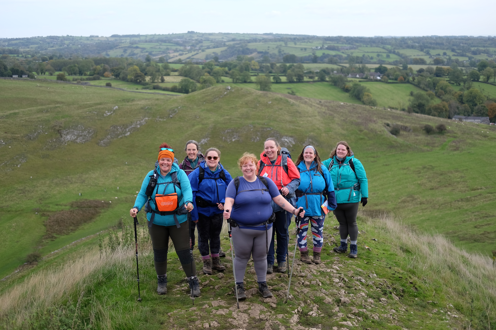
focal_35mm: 53
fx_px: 730
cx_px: 248
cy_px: 165
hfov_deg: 37.5
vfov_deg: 25.5
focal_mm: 35
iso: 200
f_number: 2
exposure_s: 1/2200
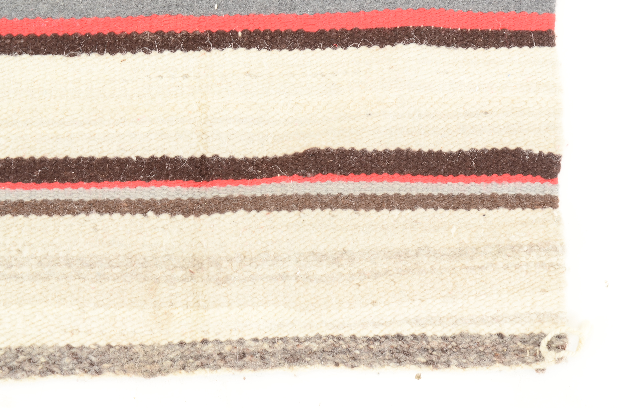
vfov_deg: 17.4
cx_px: 308
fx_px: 1334
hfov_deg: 26.0
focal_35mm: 78
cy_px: 204
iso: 320
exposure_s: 1/80
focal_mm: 52
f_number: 11
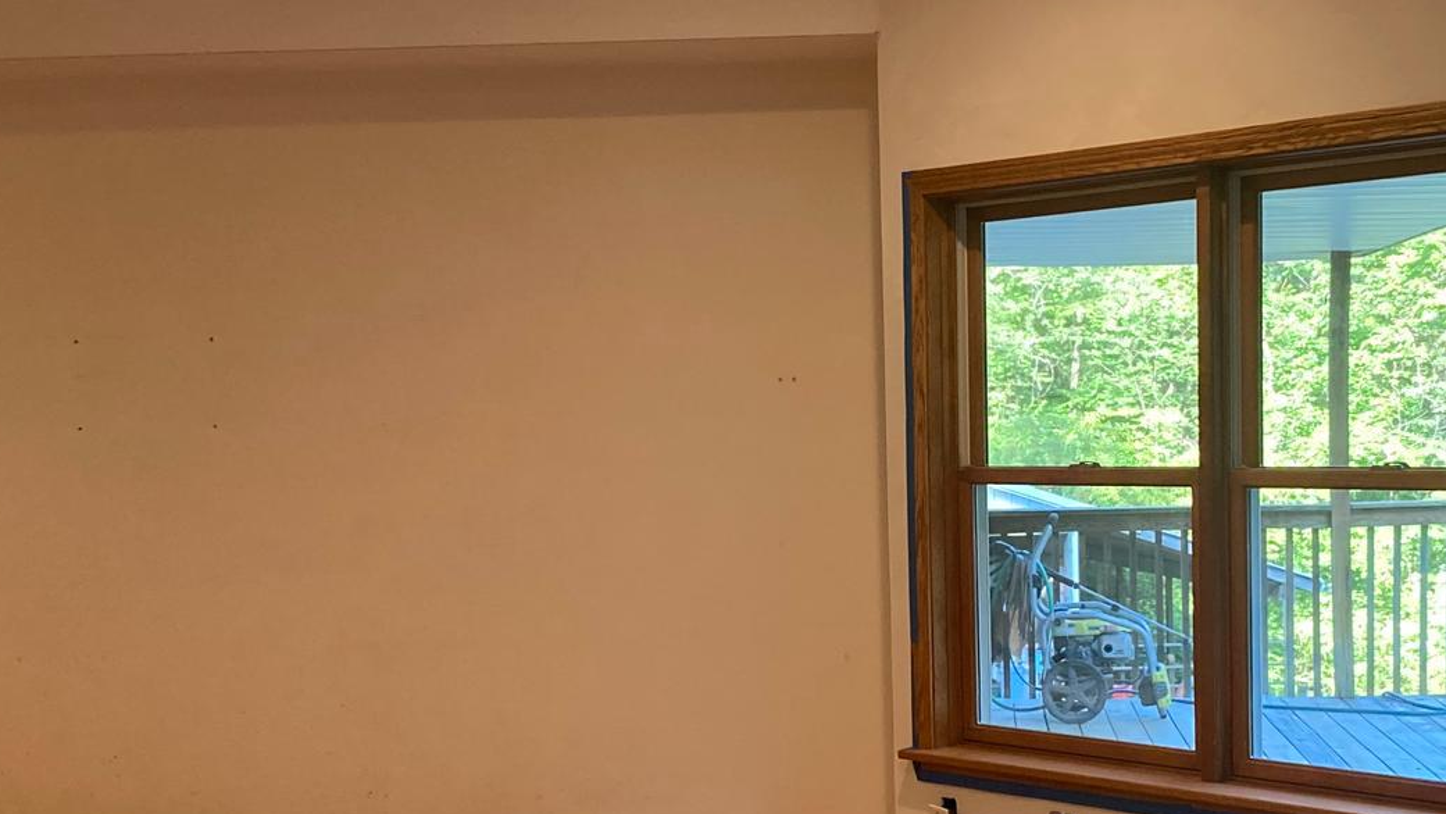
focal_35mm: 60
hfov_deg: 34.8
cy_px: 545
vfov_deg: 20.0
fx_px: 2301
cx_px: 824
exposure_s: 1/60
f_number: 1.8
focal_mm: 3.99
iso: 125
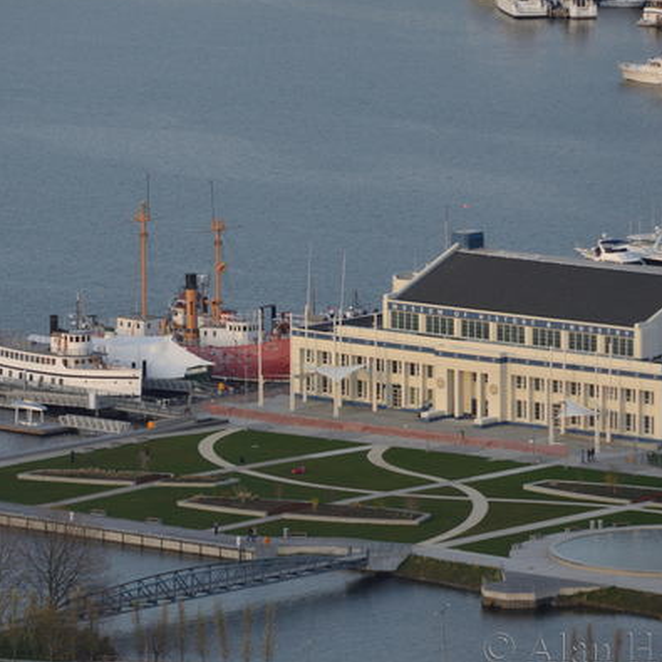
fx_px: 9758
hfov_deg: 3.9
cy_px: 301
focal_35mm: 451
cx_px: 288
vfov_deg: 3.9
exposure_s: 1/320
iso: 280
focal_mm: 200
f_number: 5.6
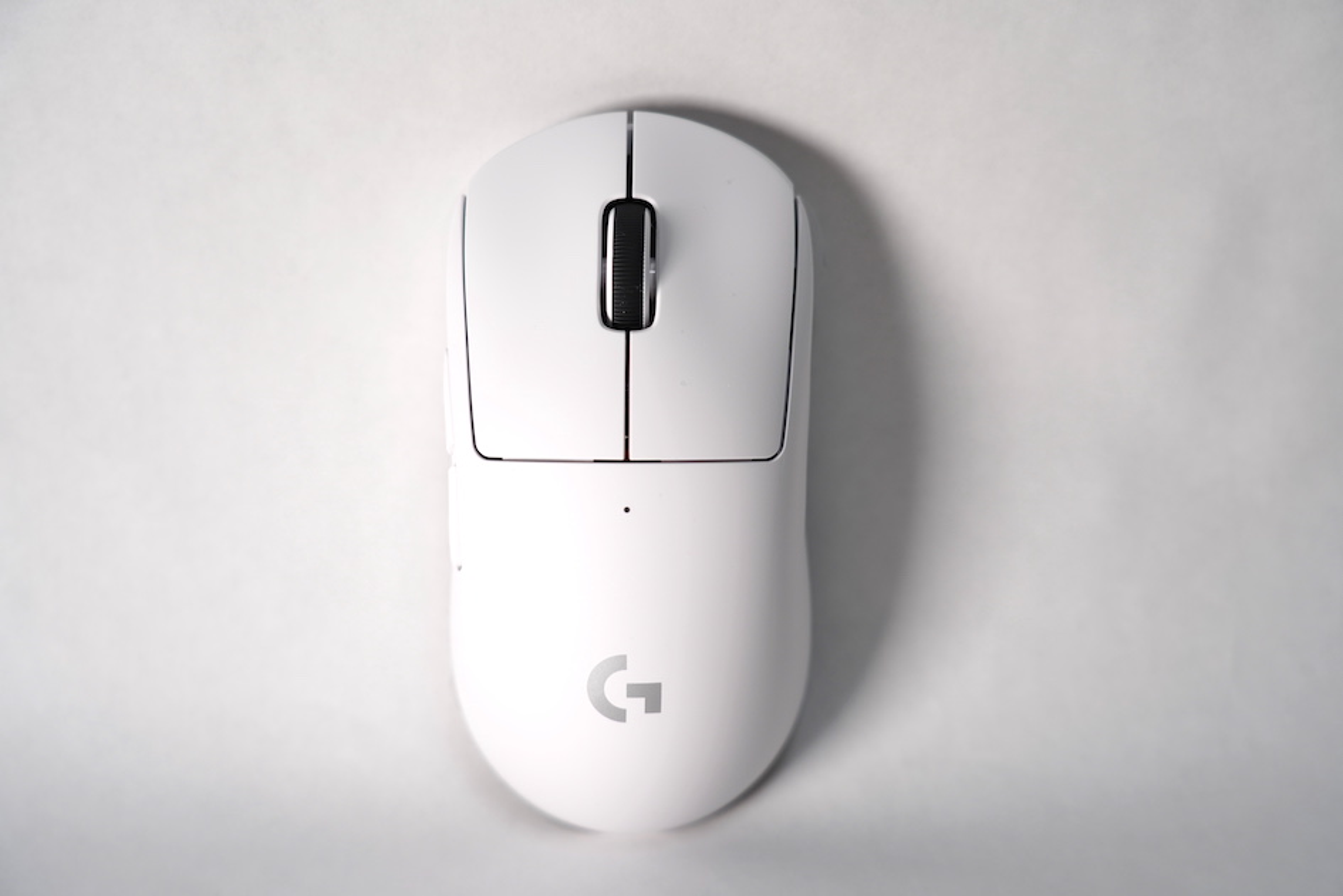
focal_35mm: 63
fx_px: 2350
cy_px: 448
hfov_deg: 31.9
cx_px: 672
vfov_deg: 21.6
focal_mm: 63
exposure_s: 1/200
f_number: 4
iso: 250
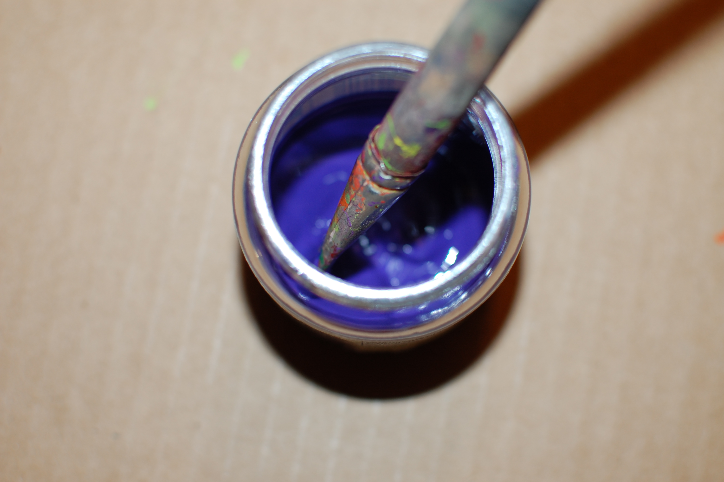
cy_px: 241
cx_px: 362
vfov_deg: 25.7
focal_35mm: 52
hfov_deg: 37.9
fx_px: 1055
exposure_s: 1/60
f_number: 2.8
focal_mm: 35
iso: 200
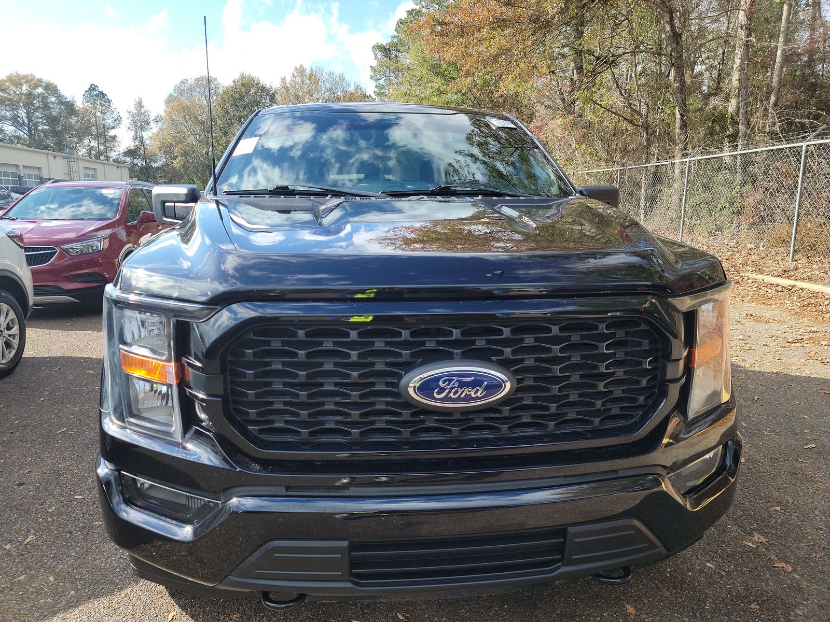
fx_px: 575
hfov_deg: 71.6
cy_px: 311
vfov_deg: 56.8
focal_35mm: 24
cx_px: 415
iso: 50
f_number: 1.8
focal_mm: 6.7
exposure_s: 1/296
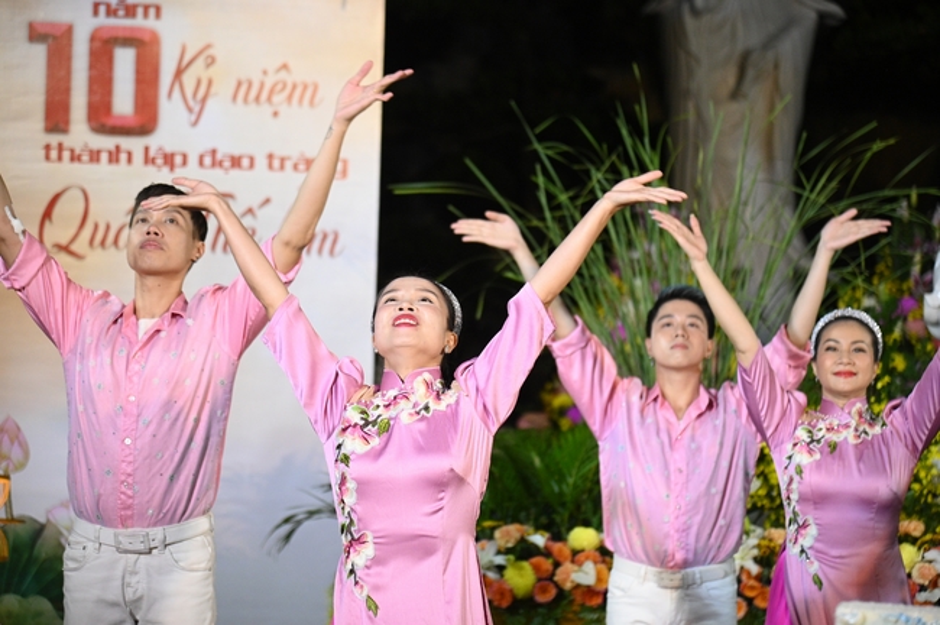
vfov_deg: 11.4
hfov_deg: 17.1
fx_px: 3130
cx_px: 470
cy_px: 312
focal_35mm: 120
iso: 4000
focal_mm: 120
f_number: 4
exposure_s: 1/250
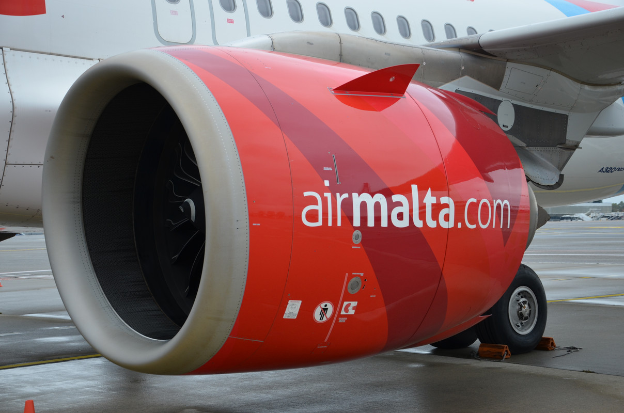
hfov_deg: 33.5
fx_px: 1038
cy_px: 206
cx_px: 312
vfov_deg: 22.5
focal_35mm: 60
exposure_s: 1/125
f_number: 5.6
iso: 250
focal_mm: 40
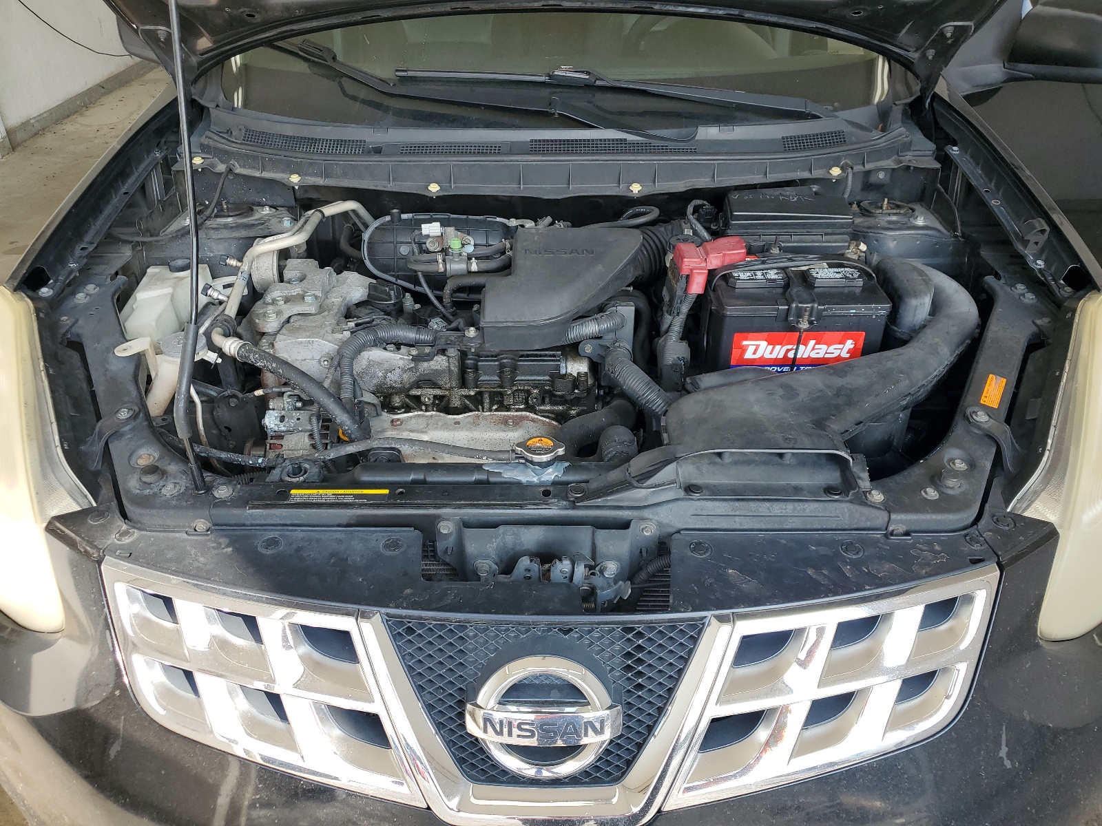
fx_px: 828
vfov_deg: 53.1
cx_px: 551
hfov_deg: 67.3
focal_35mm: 26
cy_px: 413
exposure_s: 1/400
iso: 50
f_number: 1.5
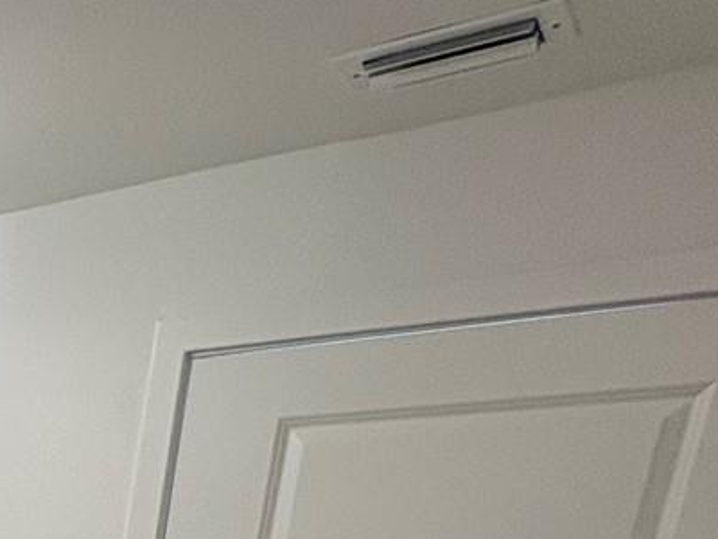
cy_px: 950
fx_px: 1162
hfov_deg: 24.5
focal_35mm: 56
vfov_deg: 19.8
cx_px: -422
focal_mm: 2.22
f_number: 2.2
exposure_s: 1/120
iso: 160
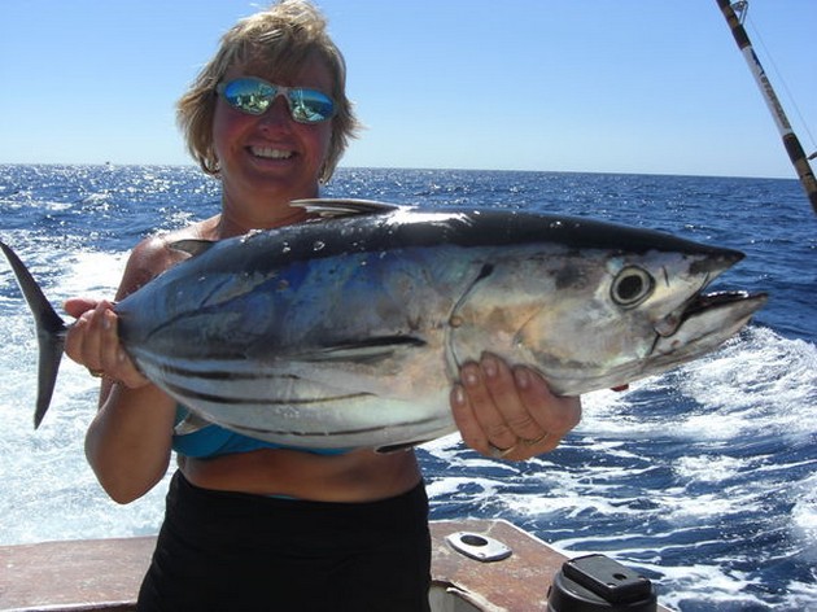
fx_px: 897
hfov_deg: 49.0
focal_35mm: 38
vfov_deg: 37.7
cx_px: 408
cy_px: 306
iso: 80
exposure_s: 1/250
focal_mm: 7.9
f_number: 8
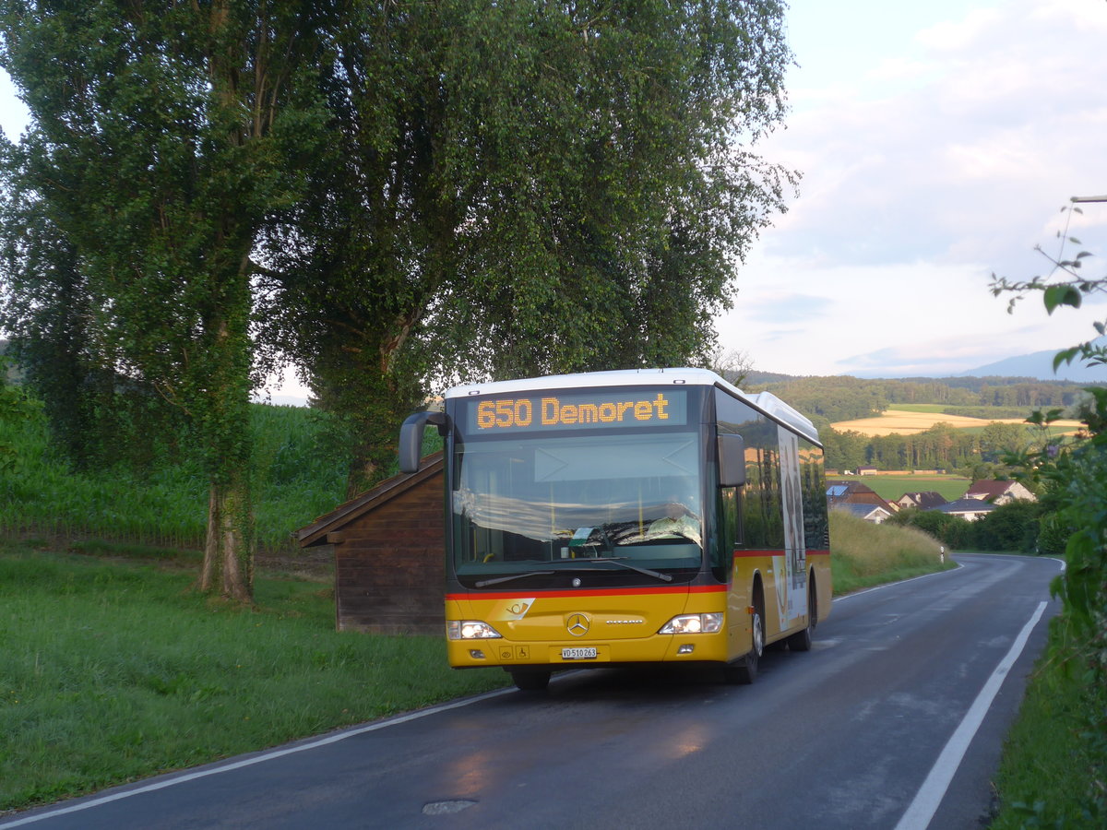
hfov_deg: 31.2
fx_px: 1983
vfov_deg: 23.7
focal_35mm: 62
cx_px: 554
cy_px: 415
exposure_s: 1/160
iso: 80
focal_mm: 12.7
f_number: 3.7
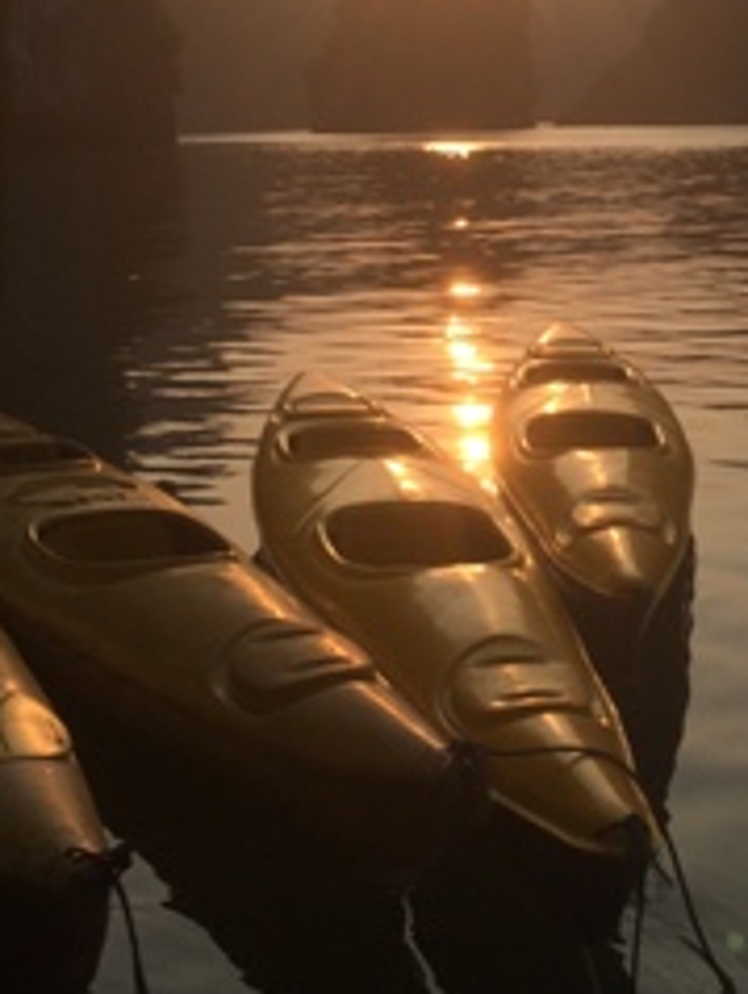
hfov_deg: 22.7
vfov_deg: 30.0
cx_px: 564
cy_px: 307
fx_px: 1841
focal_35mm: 64
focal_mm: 4.15
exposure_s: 1/3425
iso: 32
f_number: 2.2
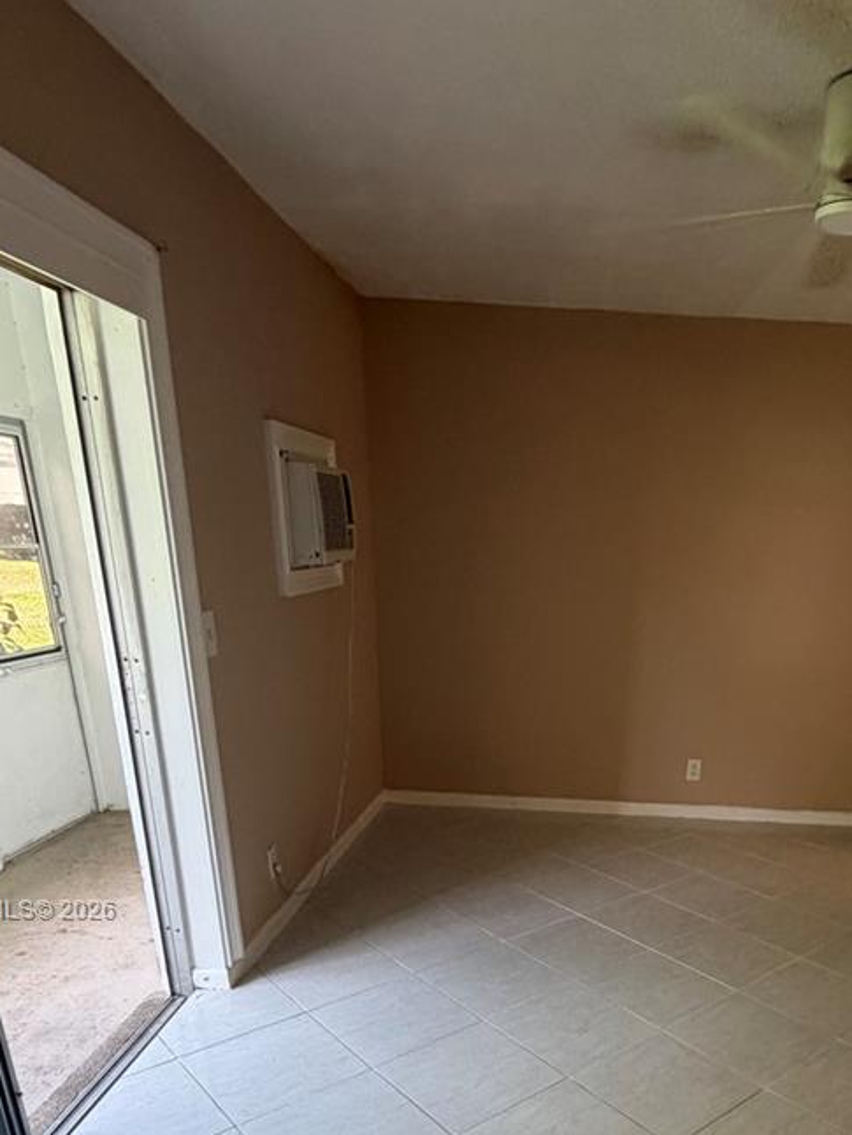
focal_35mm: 26
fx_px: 853
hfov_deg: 51.9
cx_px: 580
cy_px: 912
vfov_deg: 61.6
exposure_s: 1/121
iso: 250
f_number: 2.2
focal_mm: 2.22
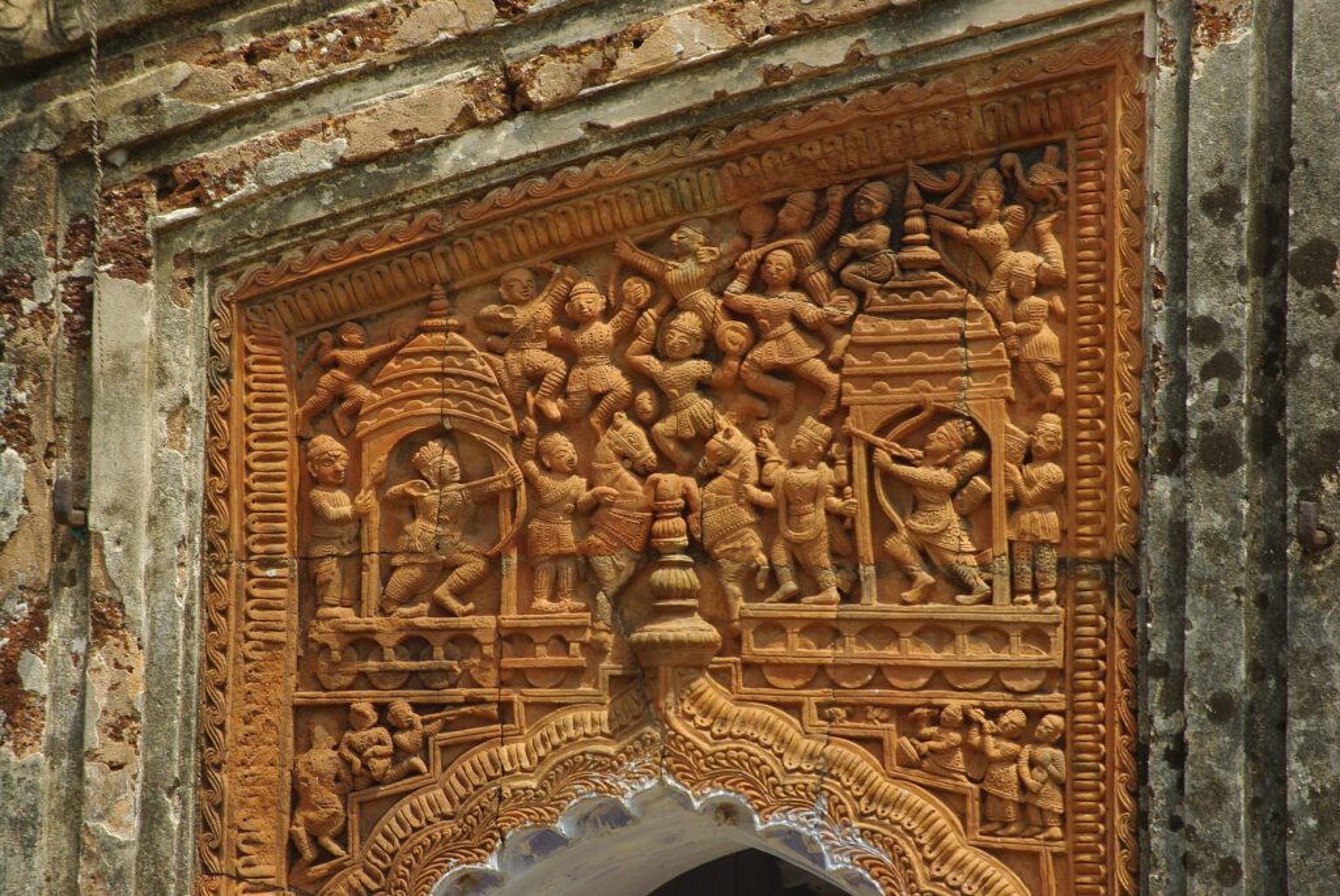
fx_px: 11178
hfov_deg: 6.9
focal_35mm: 300
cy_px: 448
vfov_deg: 4.6
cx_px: 670
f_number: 13
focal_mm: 200
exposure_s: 1/60
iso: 100
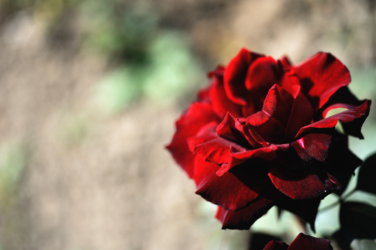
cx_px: 188
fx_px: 574
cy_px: 125
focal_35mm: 55
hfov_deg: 36.3
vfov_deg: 24.6
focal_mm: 55
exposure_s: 1/2000
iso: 200
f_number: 2.8
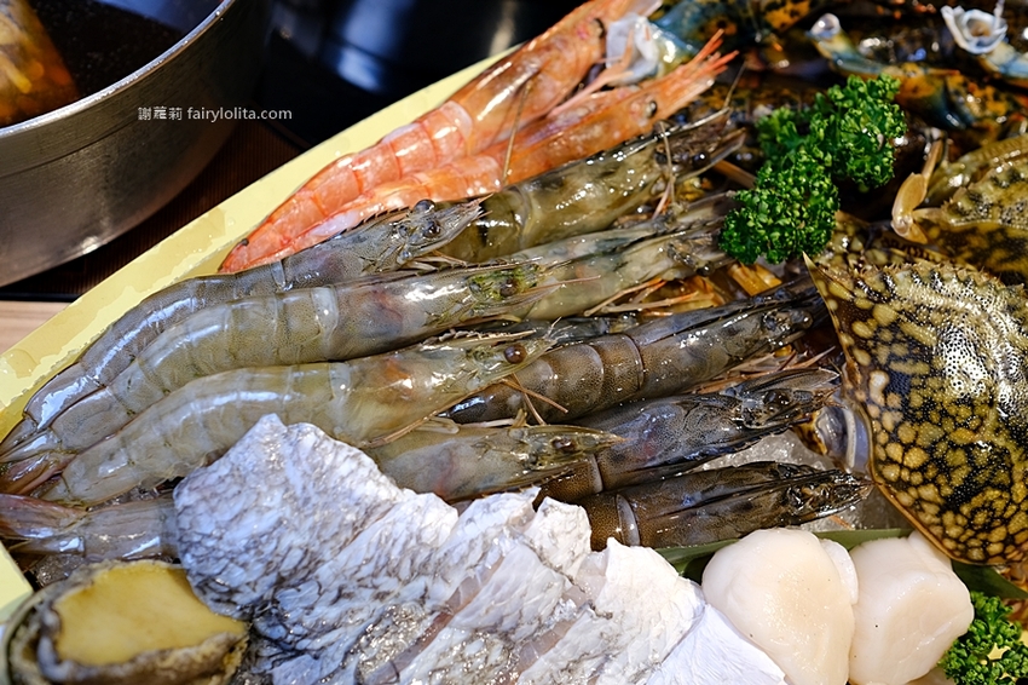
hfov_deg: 54.5
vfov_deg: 37.8
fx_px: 999
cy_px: 342
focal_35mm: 35
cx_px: 514
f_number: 3.6
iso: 400
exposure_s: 1/30
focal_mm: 23
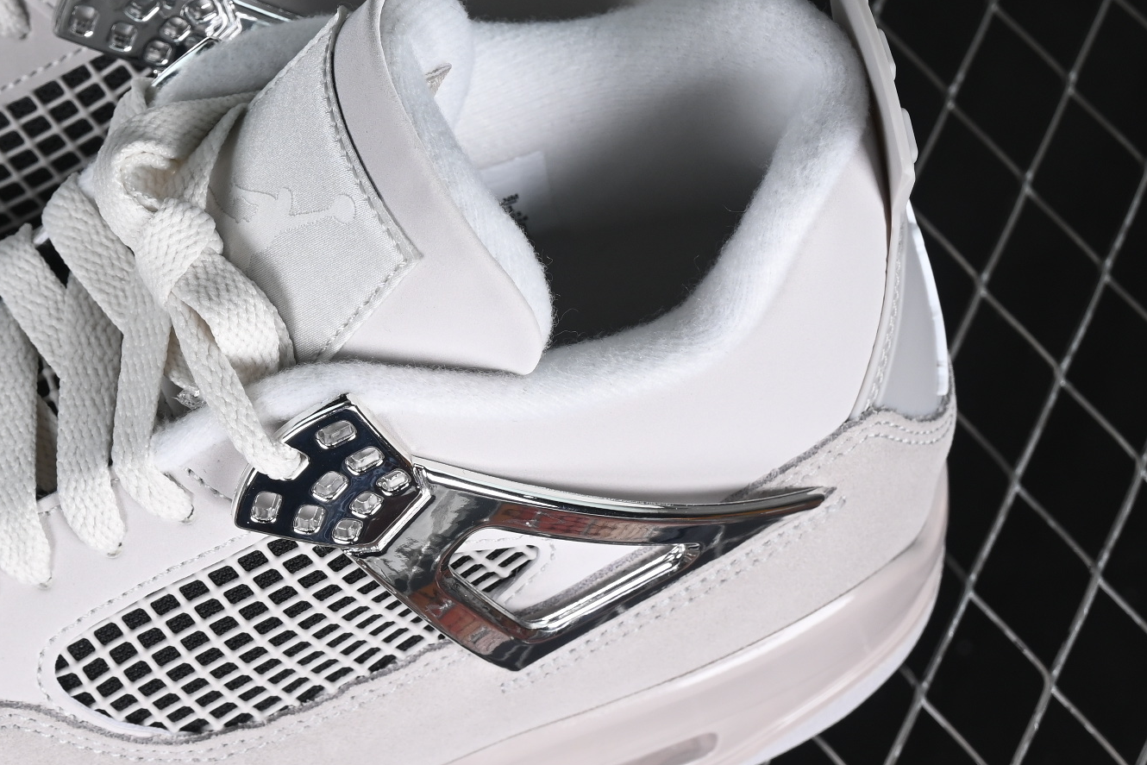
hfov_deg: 13.0
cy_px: 319
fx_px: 5002
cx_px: 128
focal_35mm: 157
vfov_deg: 8.7
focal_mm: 50
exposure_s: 1/60
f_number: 7.1
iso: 160
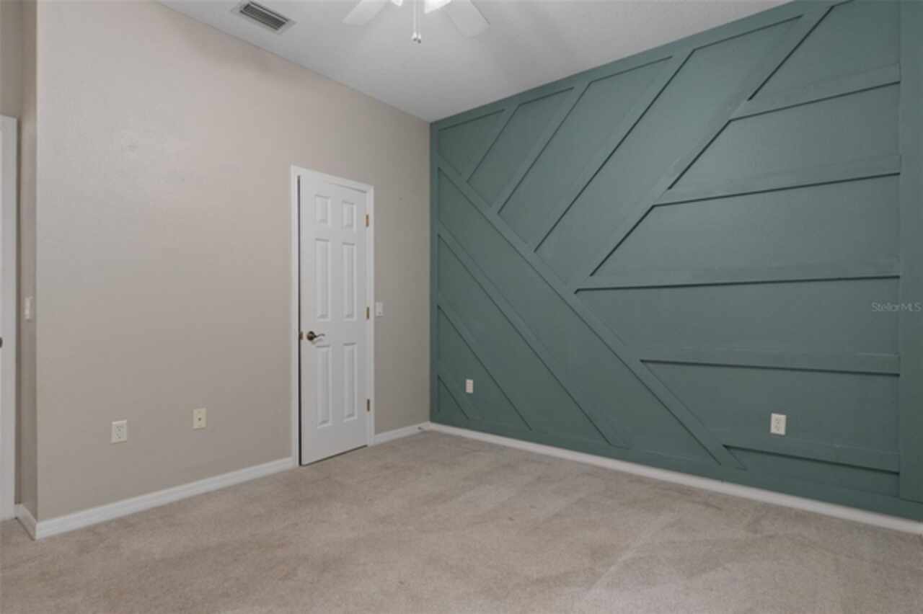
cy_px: 307
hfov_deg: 90.0
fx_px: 461
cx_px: 462
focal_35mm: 18
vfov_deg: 67.3
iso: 320
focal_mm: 12
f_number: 8
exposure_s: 1/1.67
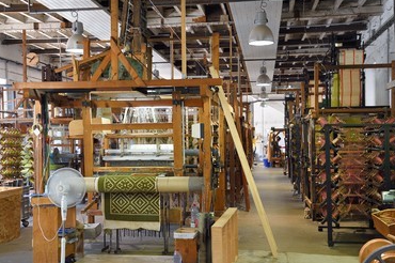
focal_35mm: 50
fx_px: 548
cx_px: 189
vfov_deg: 26.9
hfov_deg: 39.6
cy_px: 138
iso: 800
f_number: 7.1
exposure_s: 1/20
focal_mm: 44
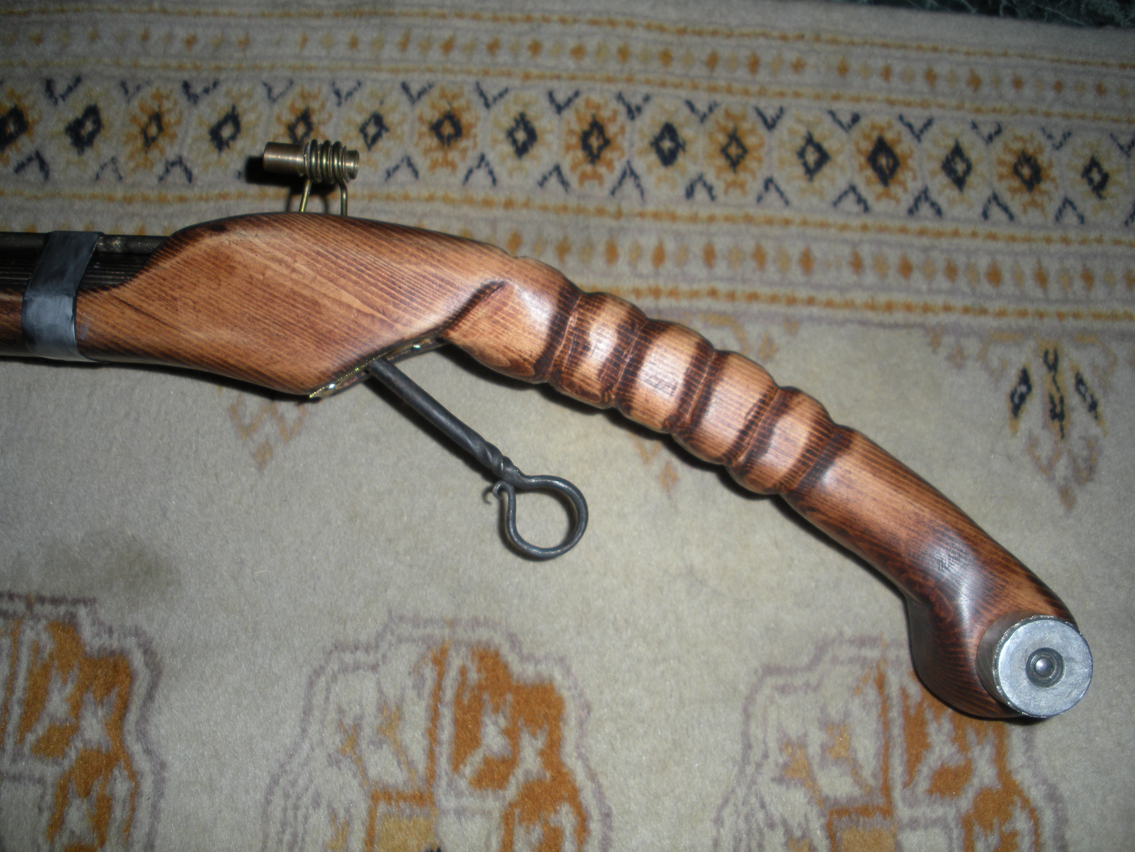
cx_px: 568
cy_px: 426
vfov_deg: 39.7
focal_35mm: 36
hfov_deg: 51.4
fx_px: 1180
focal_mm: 6.3
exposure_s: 1/60
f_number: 3.5
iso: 64
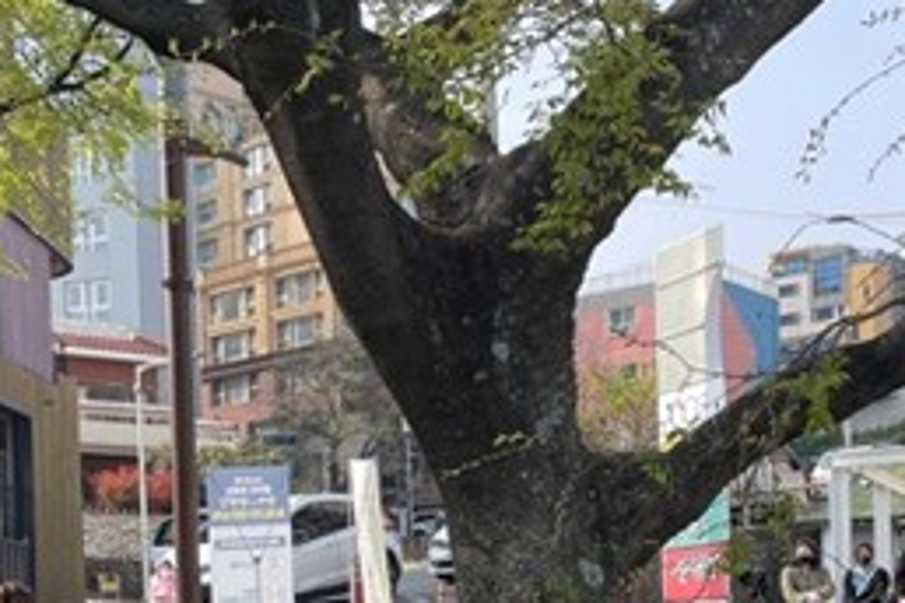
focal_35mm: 63
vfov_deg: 20.6
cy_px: 649
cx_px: 452
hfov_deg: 31.9
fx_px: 1584
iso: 32
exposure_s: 1/1006
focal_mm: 4.2
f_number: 1.6
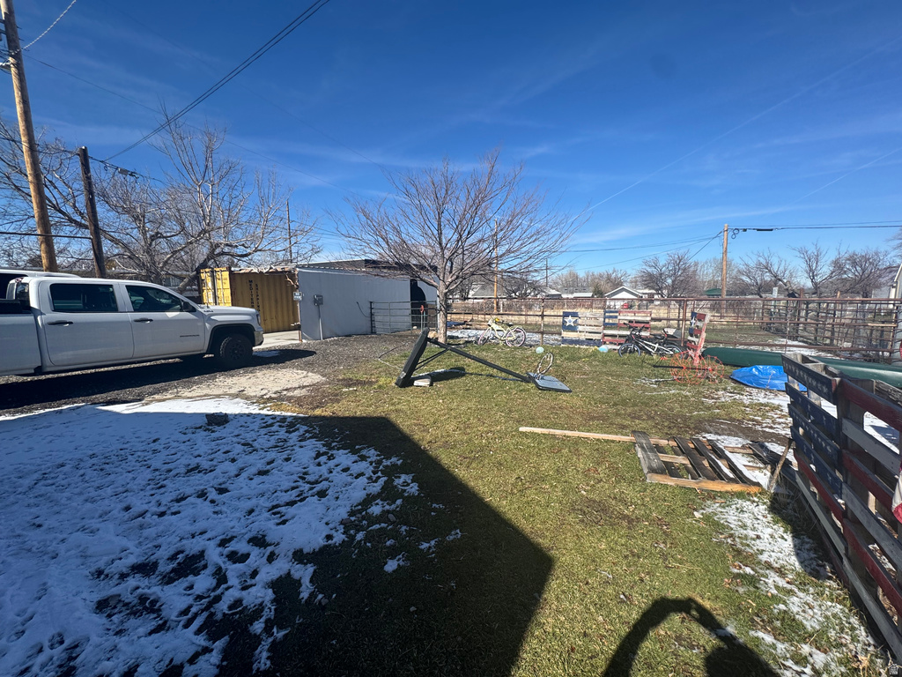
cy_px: 338
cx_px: 451
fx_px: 365
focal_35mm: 14
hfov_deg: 102.1
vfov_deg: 85.7
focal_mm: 2.22
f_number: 2.2
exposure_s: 1/2208
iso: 50
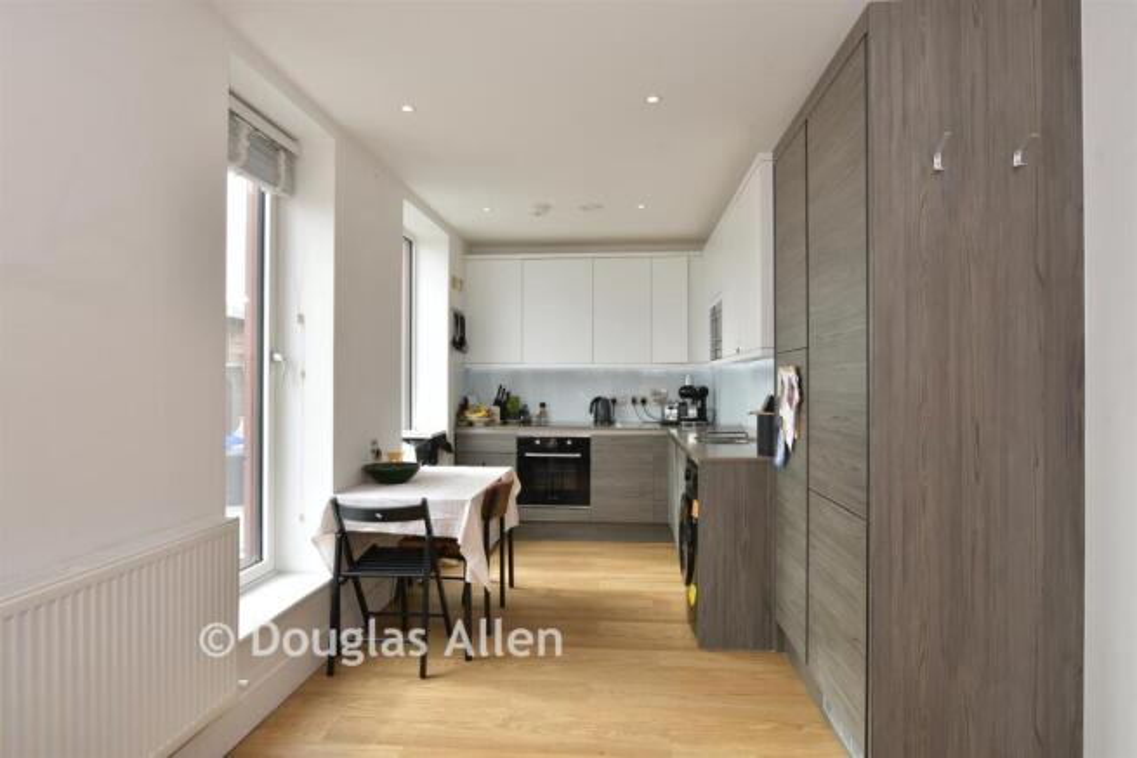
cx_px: 568
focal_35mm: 19
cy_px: 379
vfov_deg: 64.6
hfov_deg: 86.9
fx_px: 600
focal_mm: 13
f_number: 8
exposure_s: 1/15
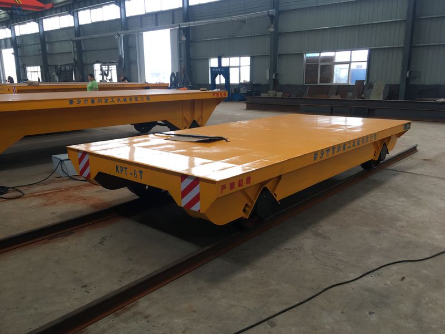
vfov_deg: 48.2
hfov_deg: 61.7
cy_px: 167
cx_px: 222
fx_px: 373
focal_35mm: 29
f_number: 2.2
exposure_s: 1/33
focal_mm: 4.15
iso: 50
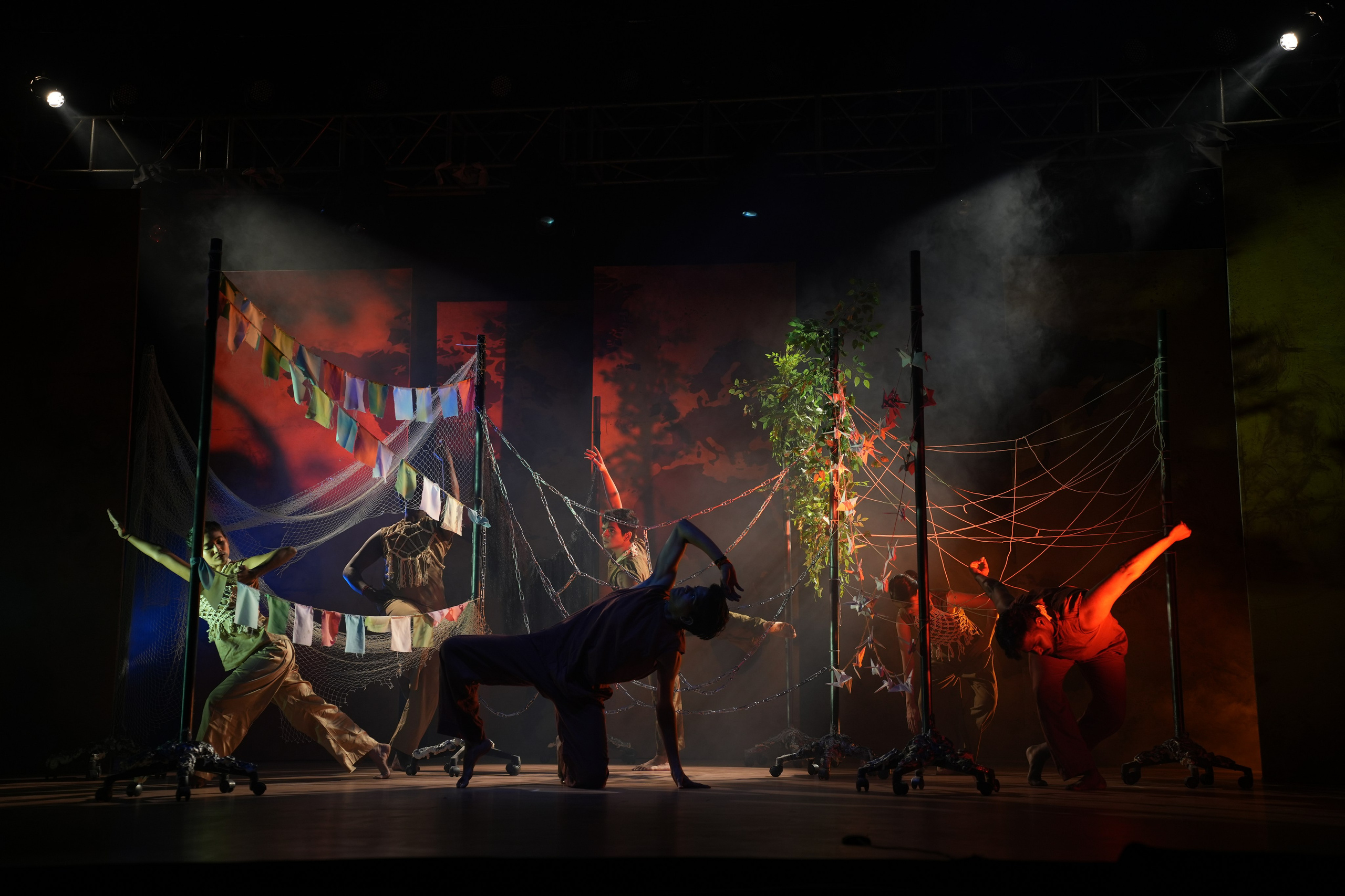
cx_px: 672
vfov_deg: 31.2
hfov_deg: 45.4
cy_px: 448
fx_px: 1606
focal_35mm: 43
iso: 500
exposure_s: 1/100
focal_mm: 43
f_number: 2.8
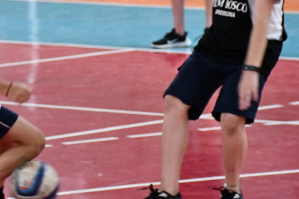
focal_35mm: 320
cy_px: 82
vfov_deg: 4.3
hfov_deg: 6.4
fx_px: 2658
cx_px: 123
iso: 3200
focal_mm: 66
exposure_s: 1/160
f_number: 5
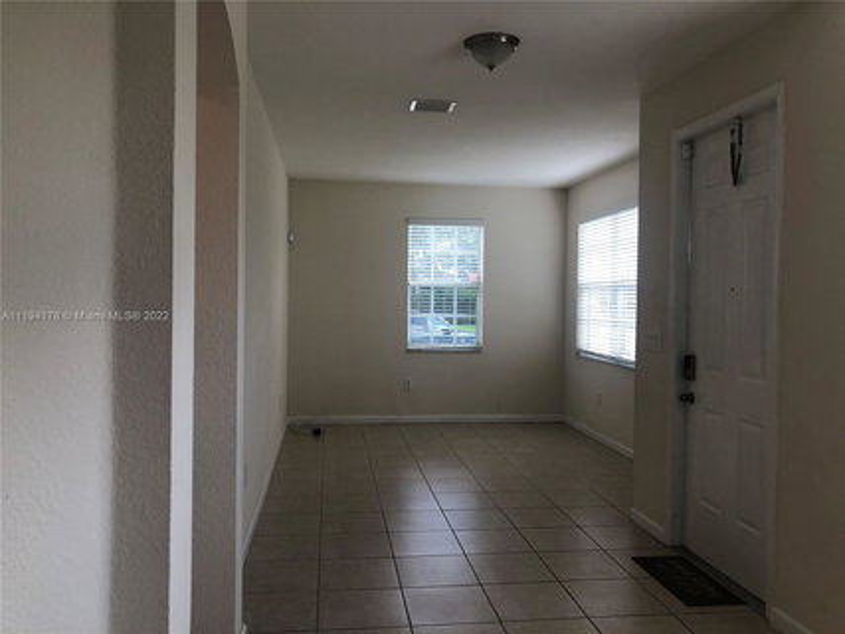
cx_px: 422
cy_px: 317
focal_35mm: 28
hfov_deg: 63.5
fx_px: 683
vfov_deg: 49.7
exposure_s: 1/120
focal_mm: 3.99
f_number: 1.8
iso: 32
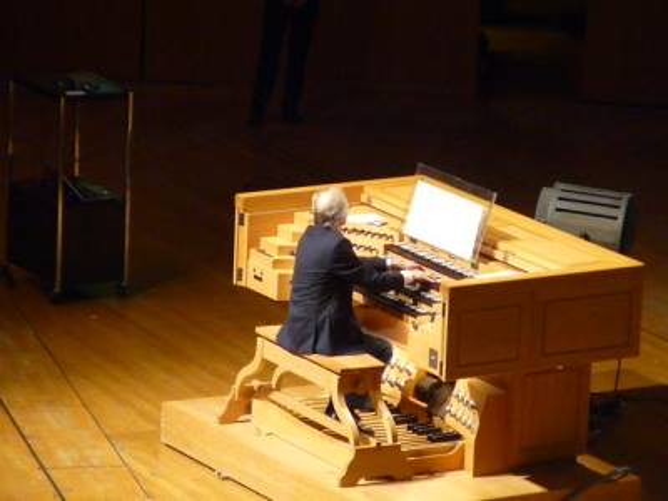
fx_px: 4786
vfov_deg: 6.0
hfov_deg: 8.0
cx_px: 334
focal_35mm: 248
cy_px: 250
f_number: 3.3
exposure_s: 1/30
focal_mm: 41.3
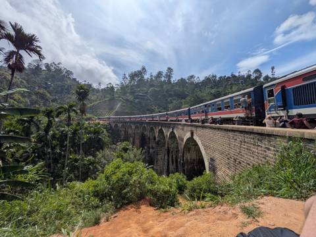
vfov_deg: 85.7
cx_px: 158
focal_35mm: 14
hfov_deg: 102.1
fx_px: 128
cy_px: 118
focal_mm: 1.83
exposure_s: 1/6410
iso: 50
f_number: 2.2
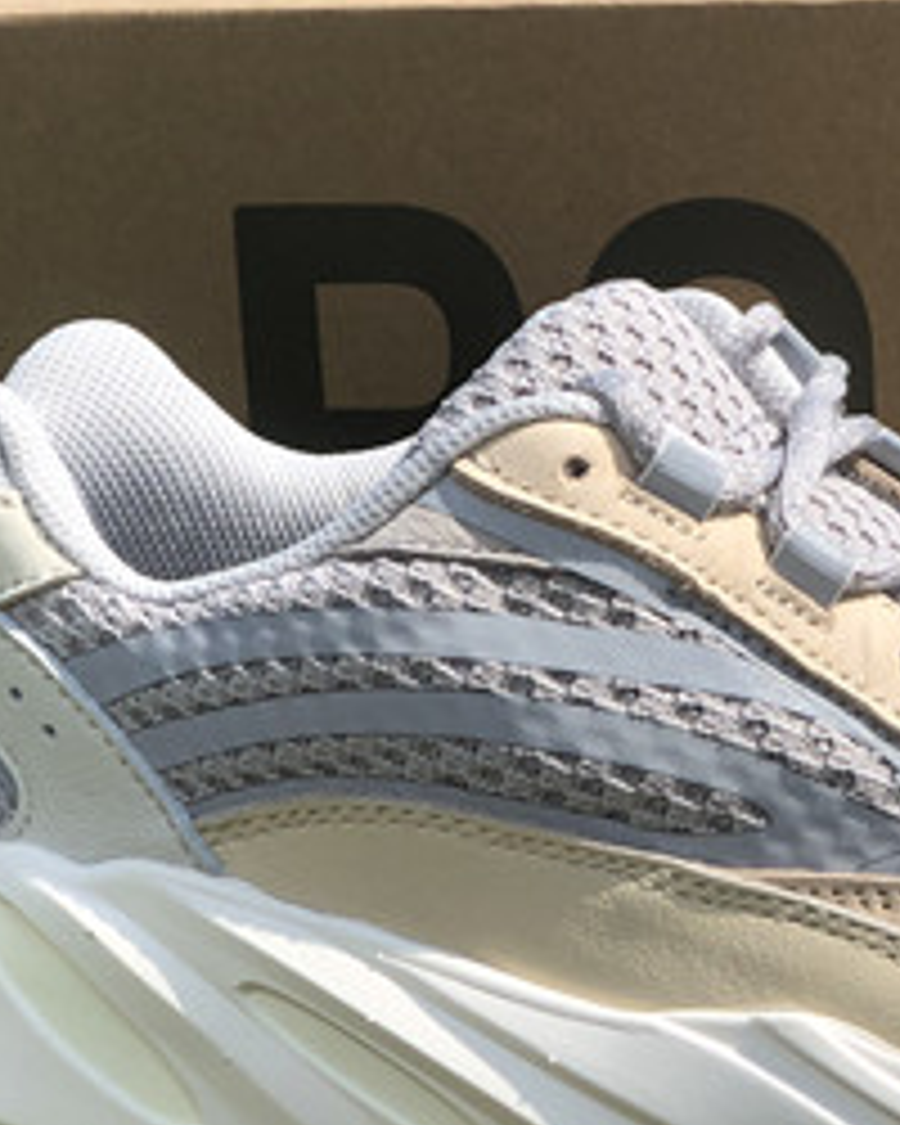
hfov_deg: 10.2
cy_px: 250
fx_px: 4994
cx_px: 968
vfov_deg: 12.8
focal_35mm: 150
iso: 16
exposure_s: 1/1200
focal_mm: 6
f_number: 2.4
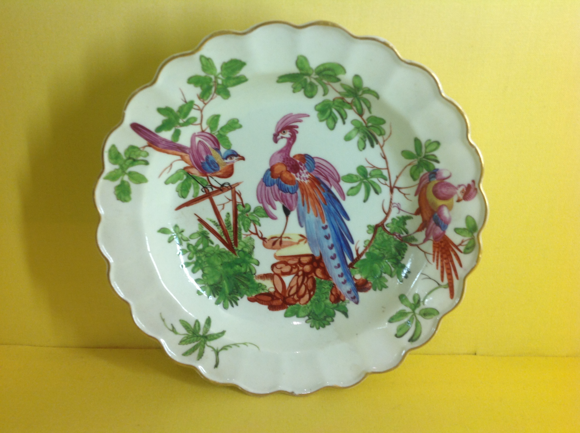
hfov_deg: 52.7
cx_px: 290
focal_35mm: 35
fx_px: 586
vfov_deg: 40.6
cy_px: 216
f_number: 2.4
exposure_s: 1/24
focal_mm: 4.28
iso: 50
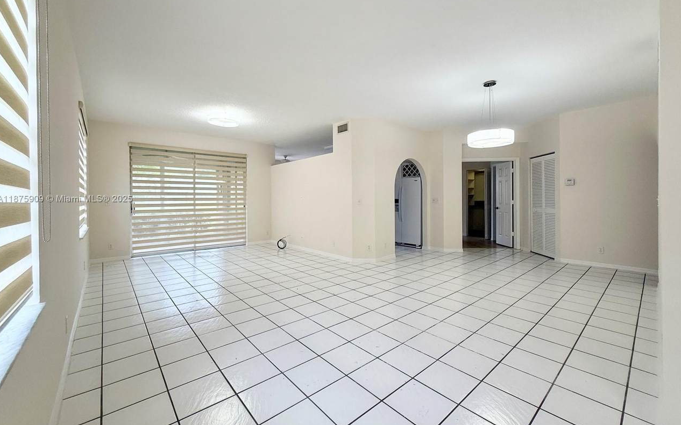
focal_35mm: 15
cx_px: 339
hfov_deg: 101.5
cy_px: 199
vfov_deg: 74.7
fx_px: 278
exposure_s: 1/120
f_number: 2.2
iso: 125
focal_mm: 2.22
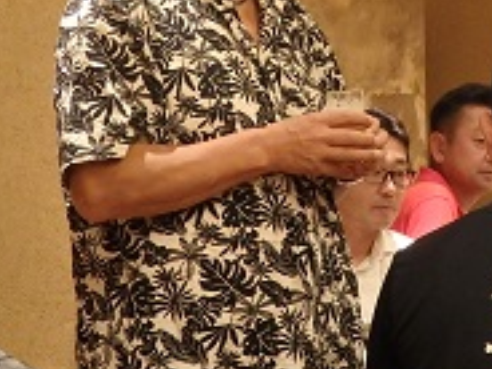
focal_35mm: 150
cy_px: 59
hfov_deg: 13.1
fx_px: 2132
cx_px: 416
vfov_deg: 9.9
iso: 800
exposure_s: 1/20
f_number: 4.2
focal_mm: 10.8
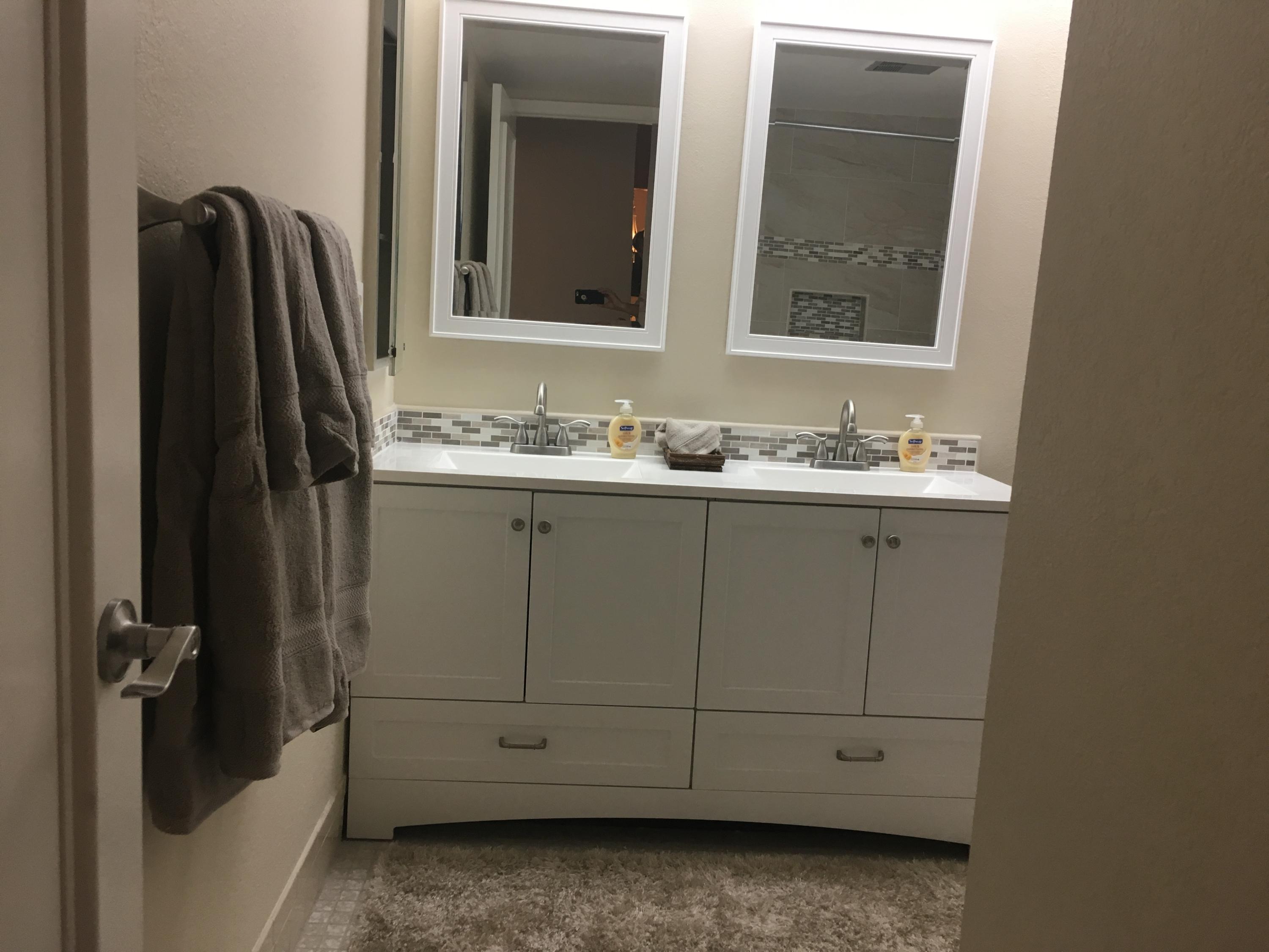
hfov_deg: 61.7
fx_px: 1063
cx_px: 634
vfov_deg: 48.2
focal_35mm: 29
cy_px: 476
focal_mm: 4.15
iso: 64
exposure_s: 1/30
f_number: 2.2
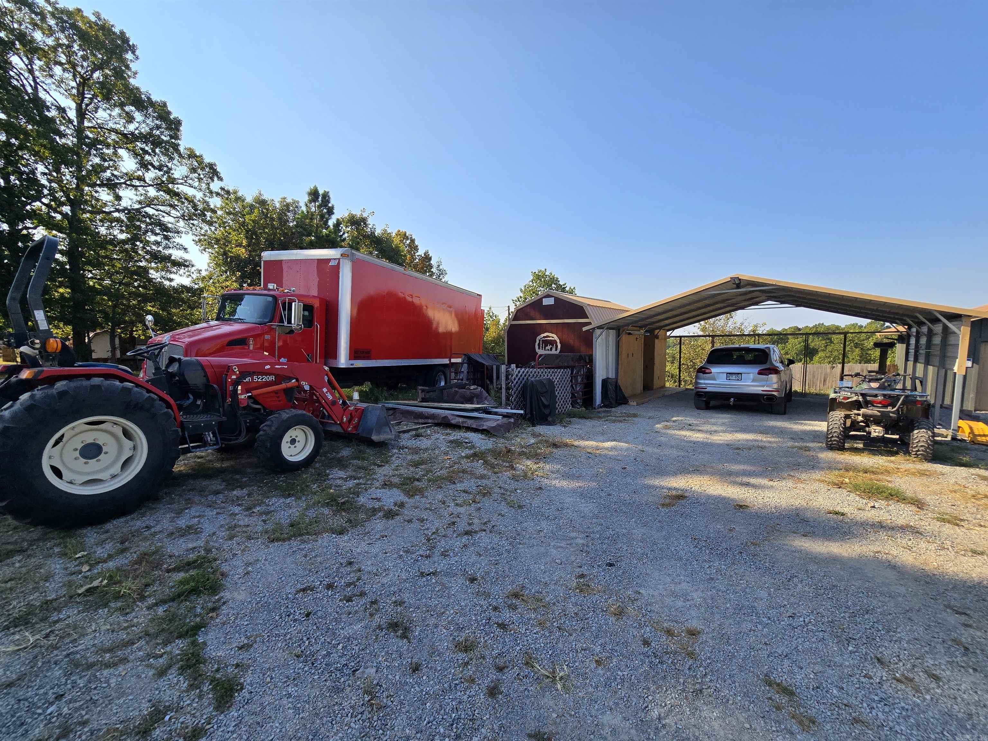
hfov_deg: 106.2
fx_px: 371
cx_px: 494
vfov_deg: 89.9
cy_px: 370
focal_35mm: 13
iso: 50
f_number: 2.2
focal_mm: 2.2
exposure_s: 1/1704
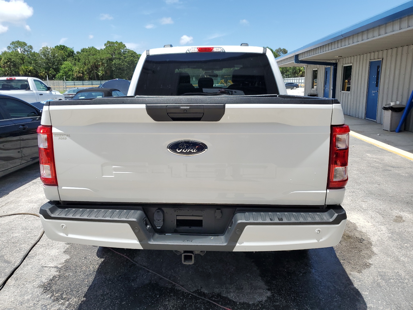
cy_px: 155
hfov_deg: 67.3
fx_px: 310
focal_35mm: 26
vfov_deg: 53.1
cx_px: 206
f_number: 1.5
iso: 50
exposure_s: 1/2500
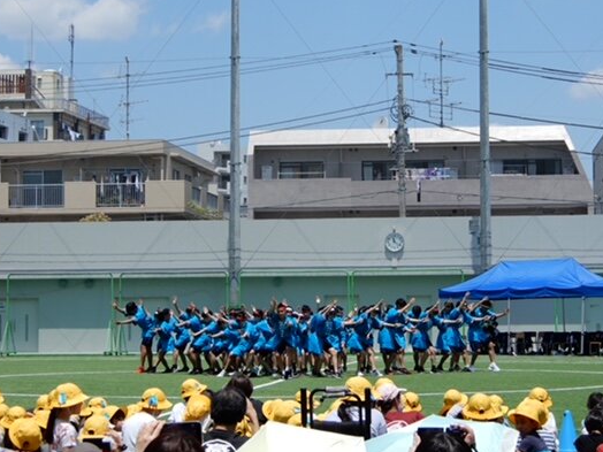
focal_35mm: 94
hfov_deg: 20.9
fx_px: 1637
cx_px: 333
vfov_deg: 15.7
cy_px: 181
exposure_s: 1/800
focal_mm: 13.7
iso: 80
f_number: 4.5
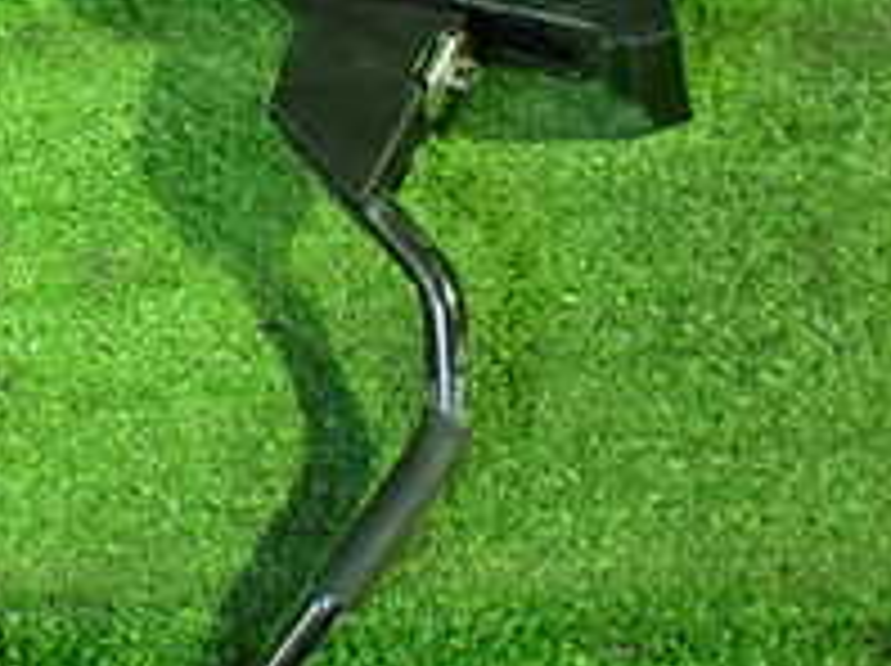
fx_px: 2339
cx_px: 22
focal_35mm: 91
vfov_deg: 16.2
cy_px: 216
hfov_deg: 20.9
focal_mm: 5.4
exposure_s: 1/30
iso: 1000
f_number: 2.3
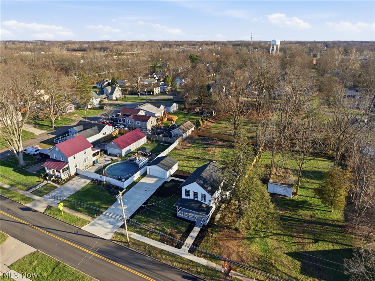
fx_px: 260
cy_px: 140
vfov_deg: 56.8
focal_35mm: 24
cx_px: 188
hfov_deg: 71.6
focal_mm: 8.7
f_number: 1.8
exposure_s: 1/6400
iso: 340
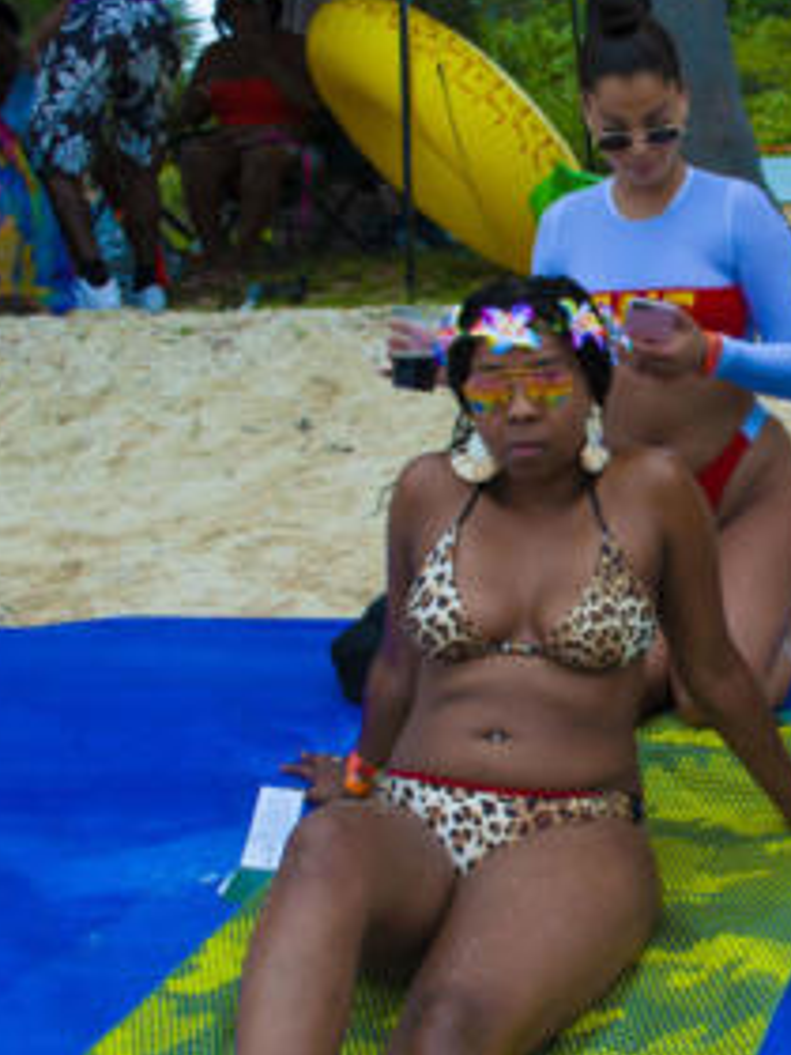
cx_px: 791
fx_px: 1889
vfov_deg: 31.2
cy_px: 544
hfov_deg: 22.7
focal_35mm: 62
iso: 100
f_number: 7.1
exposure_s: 1/200
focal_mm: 24
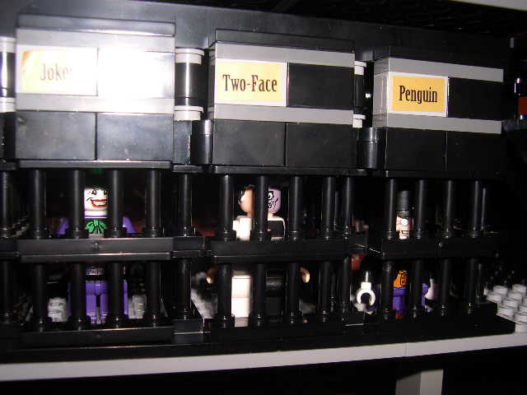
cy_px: 198
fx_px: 579
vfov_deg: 37.7
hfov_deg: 49.0
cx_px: 264
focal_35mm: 38
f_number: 7.6
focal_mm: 8
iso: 100
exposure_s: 1/60
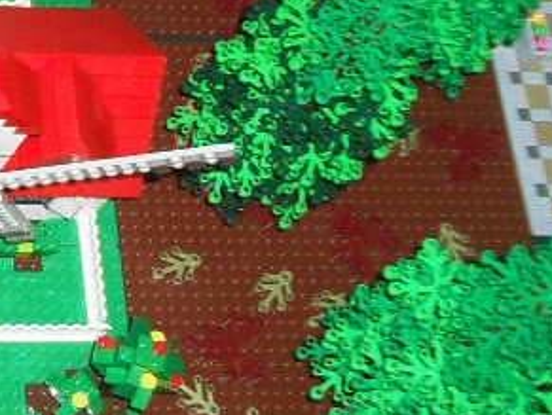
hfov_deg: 14.6
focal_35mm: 123
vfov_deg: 11.4
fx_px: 1964
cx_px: -349
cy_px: -275
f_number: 3.2
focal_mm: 6.3
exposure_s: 1/45
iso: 200
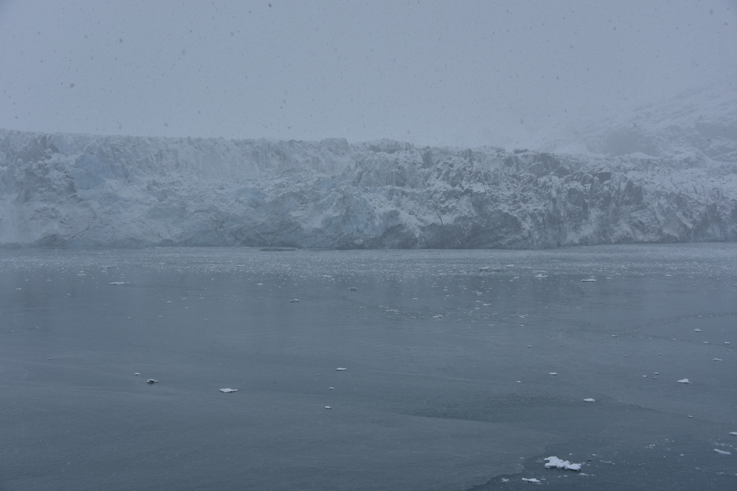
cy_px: 246
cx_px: 368
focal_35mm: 52
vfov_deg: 26.0
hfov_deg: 38.2
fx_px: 1065
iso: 100
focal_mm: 52
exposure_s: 1/200
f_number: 7.1
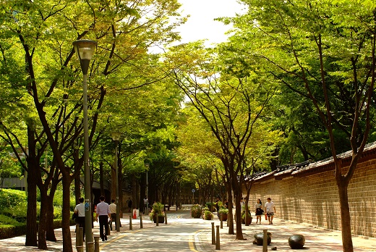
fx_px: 836
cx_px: 197
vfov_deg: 17.1
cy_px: 126
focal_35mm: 80
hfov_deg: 25.3
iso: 200
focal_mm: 50
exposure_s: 1/200
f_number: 8
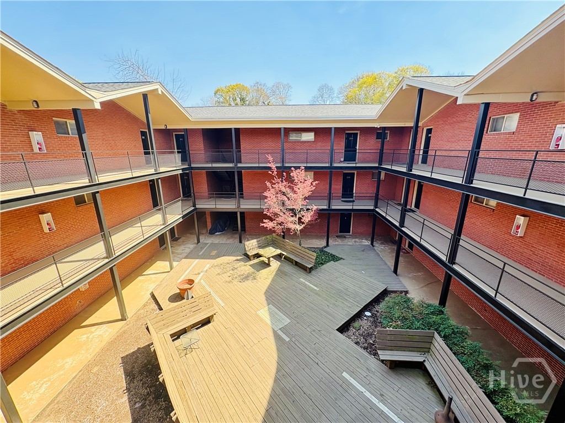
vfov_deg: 85.7
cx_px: 282
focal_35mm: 14
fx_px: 229
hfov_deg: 102.1
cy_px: 212
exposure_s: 1/191
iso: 64
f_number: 2.2
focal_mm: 2.22
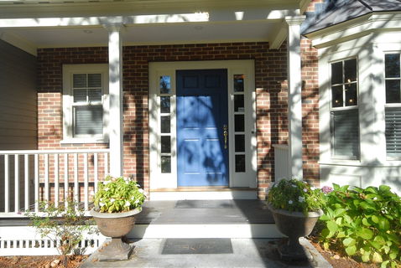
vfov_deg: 48.1
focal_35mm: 27
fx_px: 301
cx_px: 200
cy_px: 134
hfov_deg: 67.3
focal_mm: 18
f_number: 13
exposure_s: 1/125
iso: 400
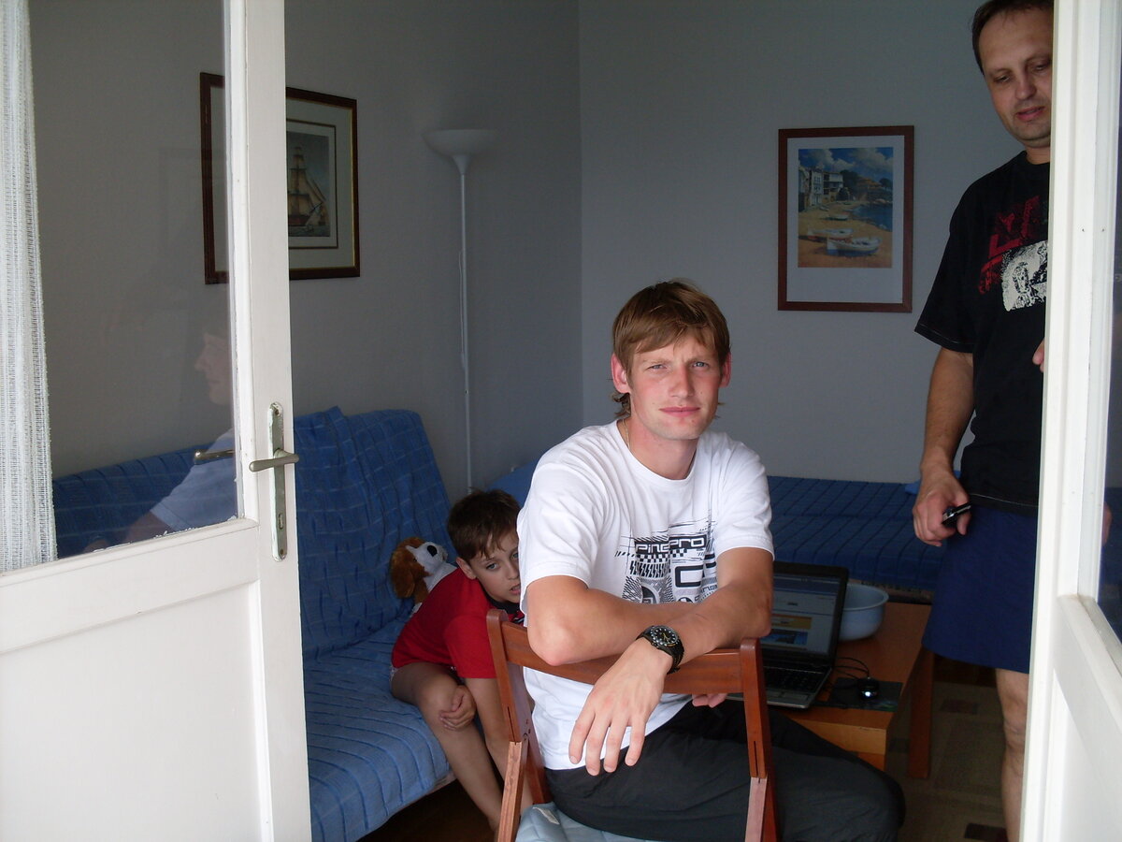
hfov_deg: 49.0
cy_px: 421
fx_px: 1232
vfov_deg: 37.7
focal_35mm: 38
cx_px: 561
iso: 80
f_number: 2.8
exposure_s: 1/180
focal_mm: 6.3
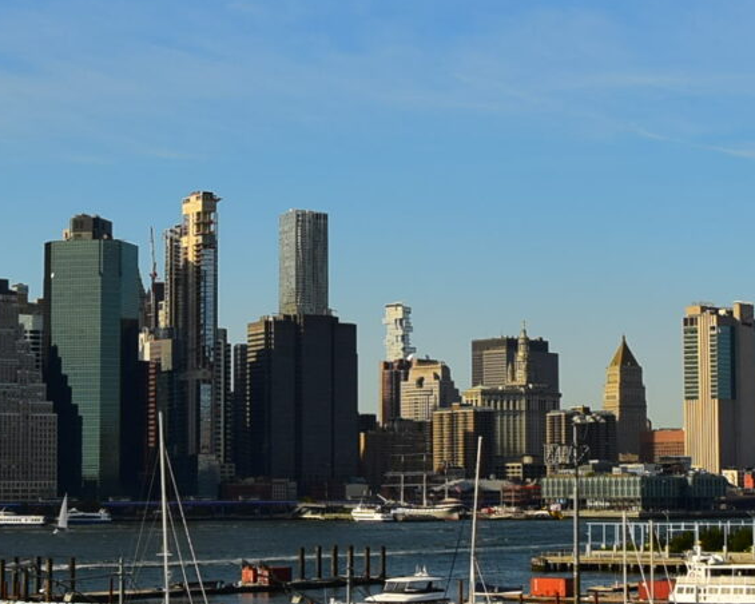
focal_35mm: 92
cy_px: 299
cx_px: 434
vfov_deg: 16.7
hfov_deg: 20.8
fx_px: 2056
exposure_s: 1/320
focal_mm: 18
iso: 100
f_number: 9
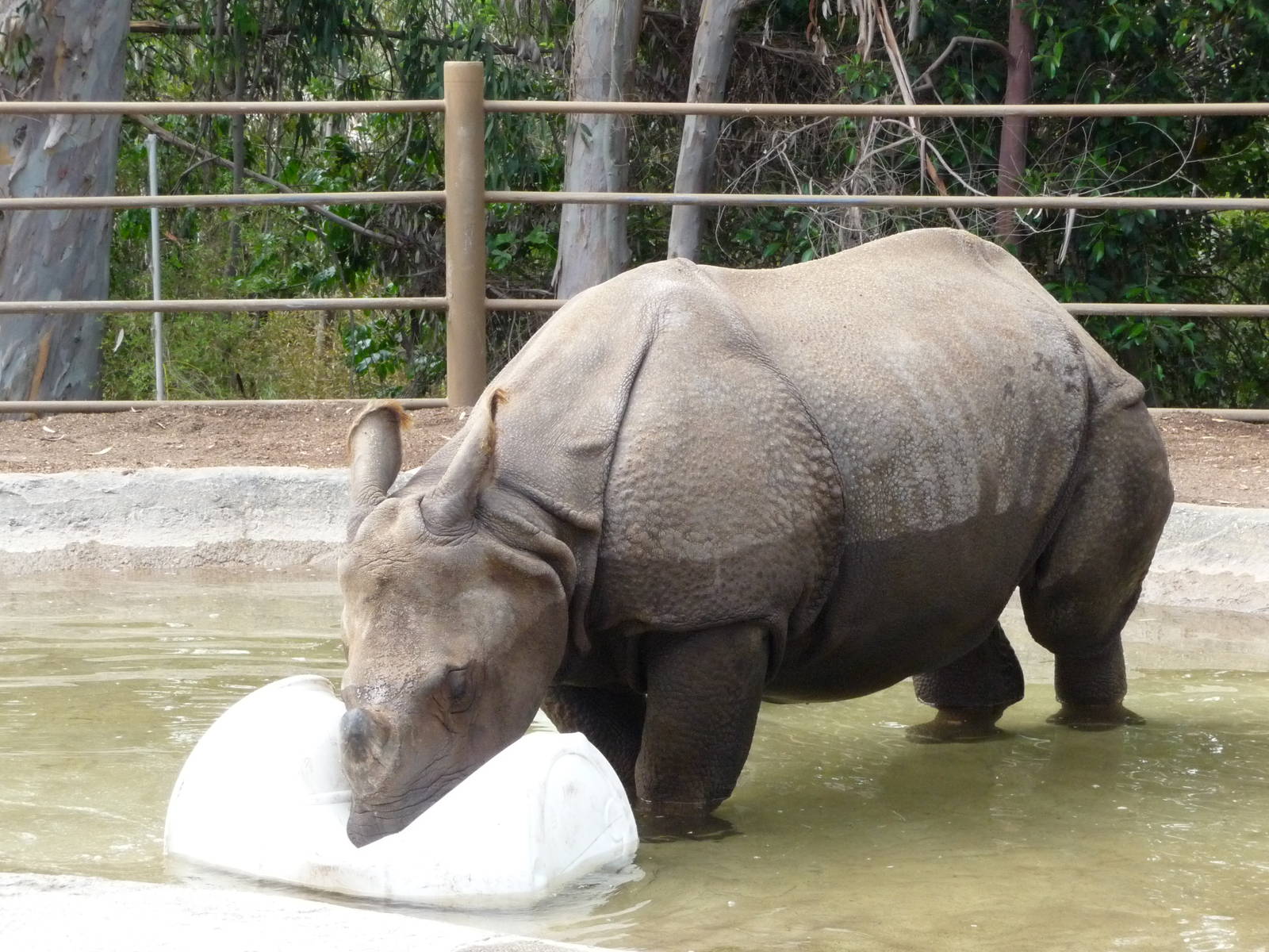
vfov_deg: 13.2
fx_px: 4106
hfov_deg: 17.6
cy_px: 476
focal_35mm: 112
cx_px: 634
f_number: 4.7
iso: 400
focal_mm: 19.1
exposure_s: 1/320
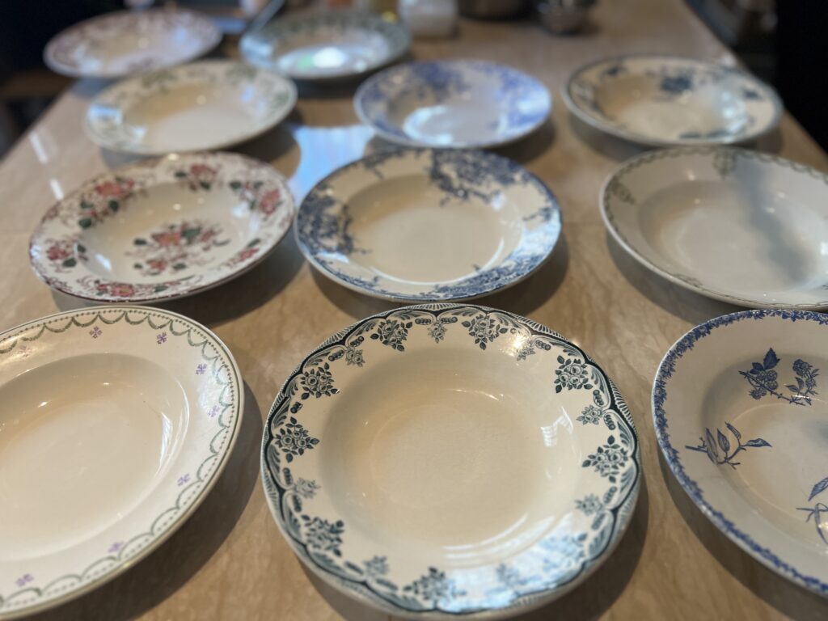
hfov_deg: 67.3
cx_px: 414
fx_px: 622
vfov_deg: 53.1
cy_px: 310
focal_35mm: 26
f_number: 1.5
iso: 100
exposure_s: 1/120
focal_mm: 5.7
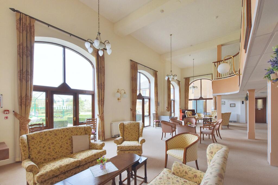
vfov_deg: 77.3
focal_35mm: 15
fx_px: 116
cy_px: 92
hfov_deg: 100.4
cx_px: 139
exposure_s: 1/250
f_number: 5.6
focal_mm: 10
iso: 280
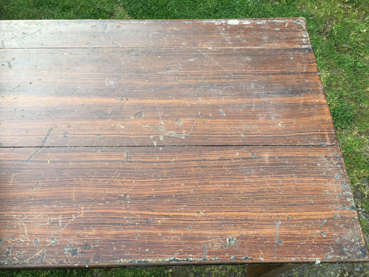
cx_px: 184
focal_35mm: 29
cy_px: 138
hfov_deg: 61.7
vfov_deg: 48.2
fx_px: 309
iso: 32
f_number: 2.2
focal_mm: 4.15
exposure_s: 1/170
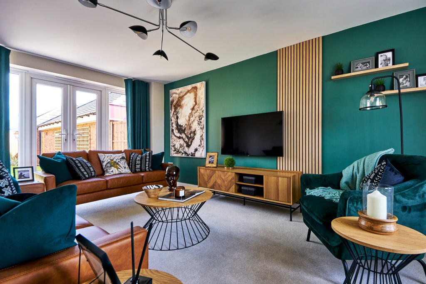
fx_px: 195
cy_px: 142
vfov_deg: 72.1
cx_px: 213
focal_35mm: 16
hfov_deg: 95.0
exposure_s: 1/15
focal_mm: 11
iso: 320
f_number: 9
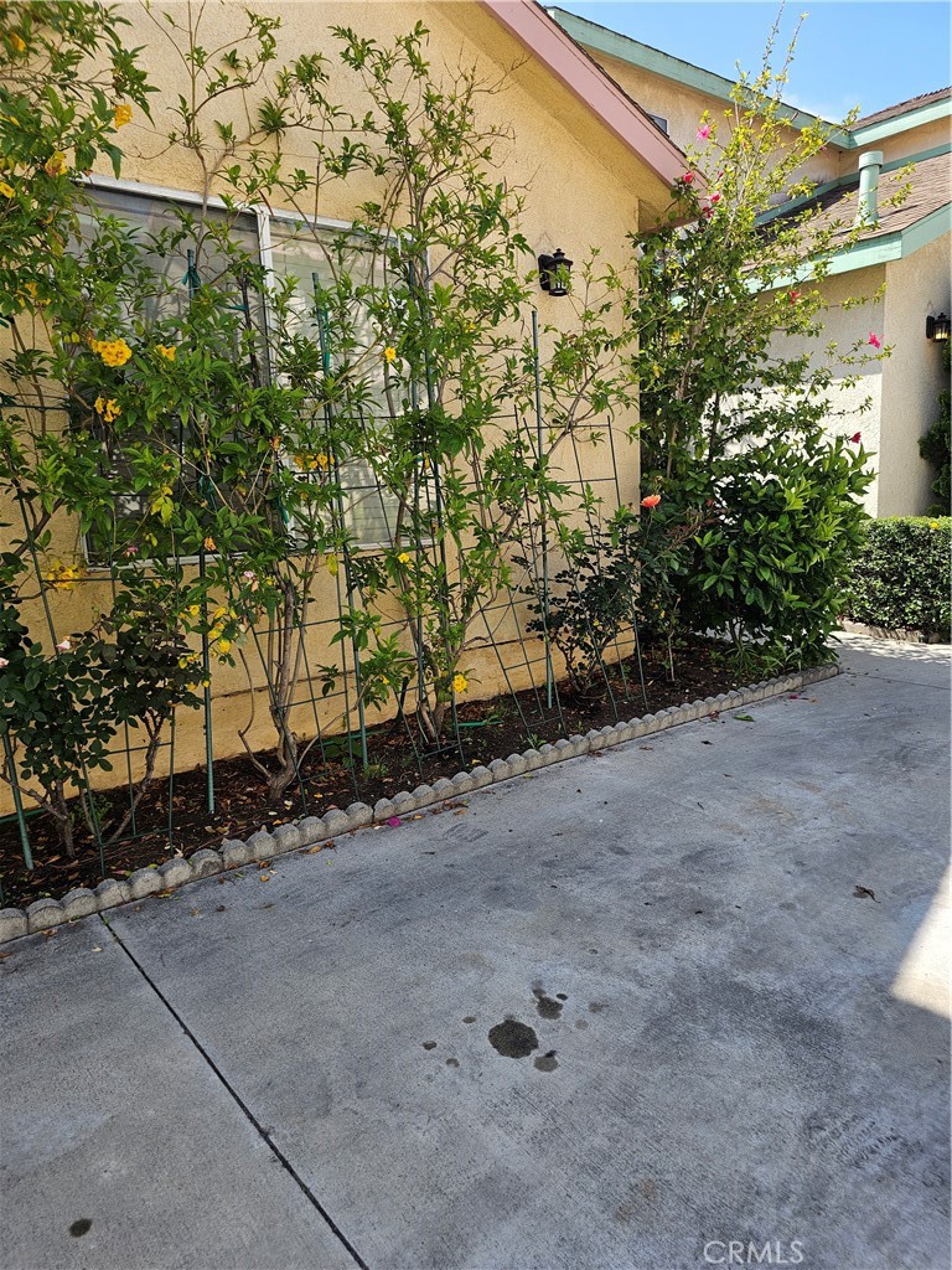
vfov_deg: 73.9
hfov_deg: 58.9
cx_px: 476
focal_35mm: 23
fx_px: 843
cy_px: 635
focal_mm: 6.3
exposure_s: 1/273
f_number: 1.7
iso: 10
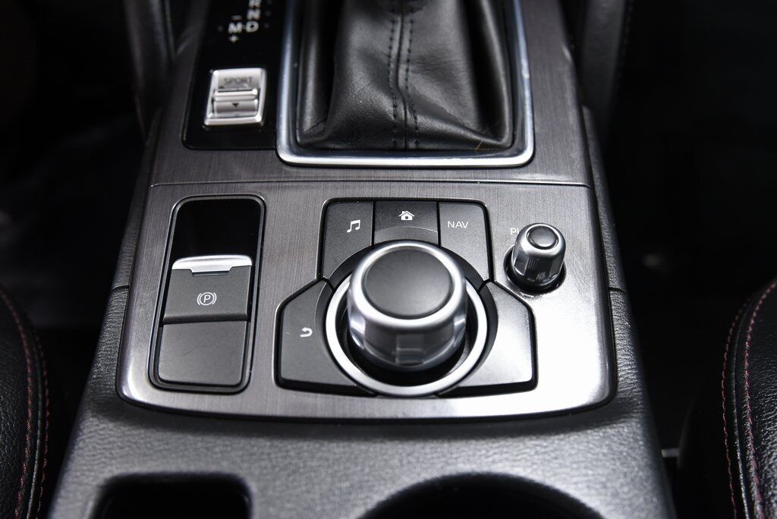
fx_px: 864
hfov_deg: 48.4
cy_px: 260
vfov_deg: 33.4
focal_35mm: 40
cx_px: 388
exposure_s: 1/20
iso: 2000
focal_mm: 40
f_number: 5
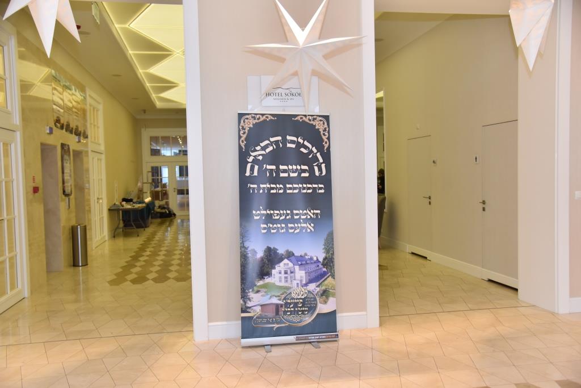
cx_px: 290
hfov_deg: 58.7
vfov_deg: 41.1
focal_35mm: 32
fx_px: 516
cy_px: 194
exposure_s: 1/160
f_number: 4
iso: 640
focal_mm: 32
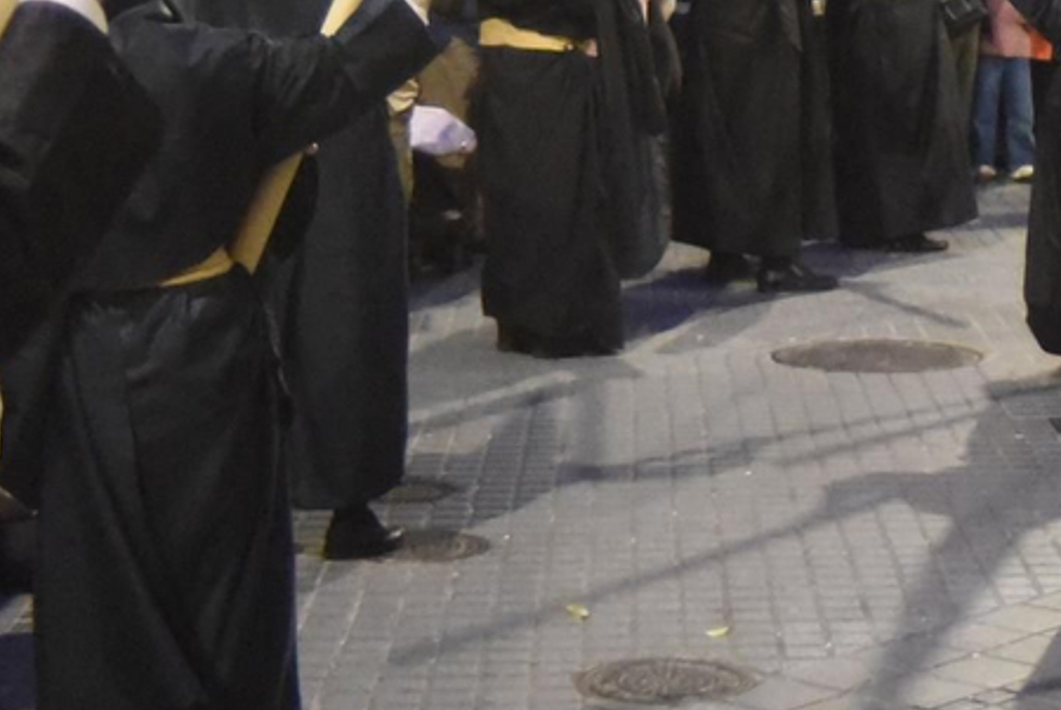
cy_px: 238
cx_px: 1205
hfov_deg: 18.9
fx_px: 3039
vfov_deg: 13.3
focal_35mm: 103
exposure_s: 1/125
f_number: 3.5
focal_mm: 29
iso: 12800
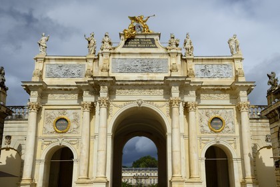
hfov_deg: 43.6
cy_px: 94
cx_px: 140
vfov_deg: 29.9
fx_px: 350
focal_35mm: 45
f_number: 13
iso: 200
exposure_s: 1/400
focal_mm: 45
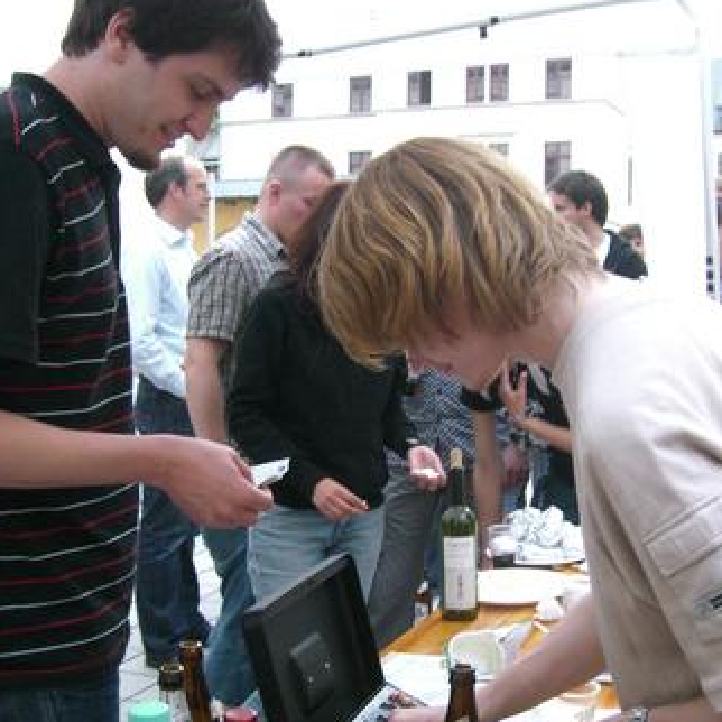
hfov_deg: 34.0
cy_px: 439
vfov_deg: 33.9
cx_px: 379
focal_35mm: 50
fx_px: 1180
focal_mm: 6.2
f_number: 2.7
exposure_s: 1/80
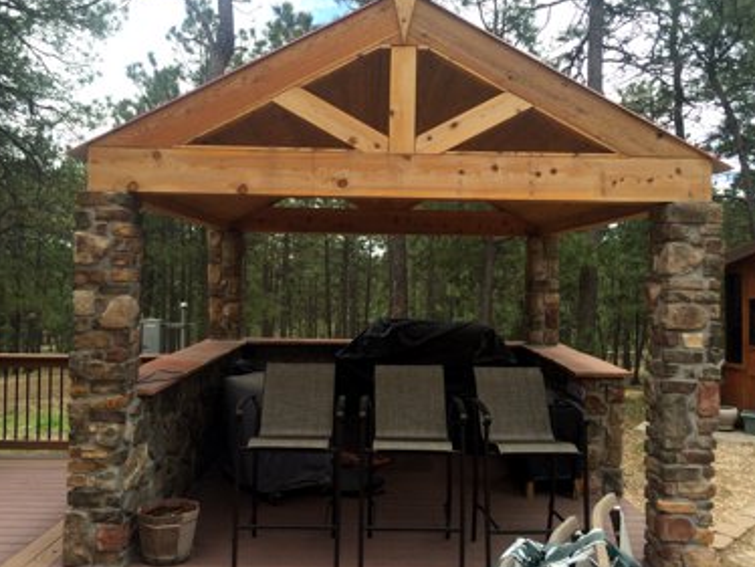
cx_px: 382
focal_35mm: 31
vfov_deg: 45.5
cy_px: 276
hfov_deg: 58.3
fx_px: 677
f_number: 2.2
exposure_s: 1/641
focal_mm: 4.15
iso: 32
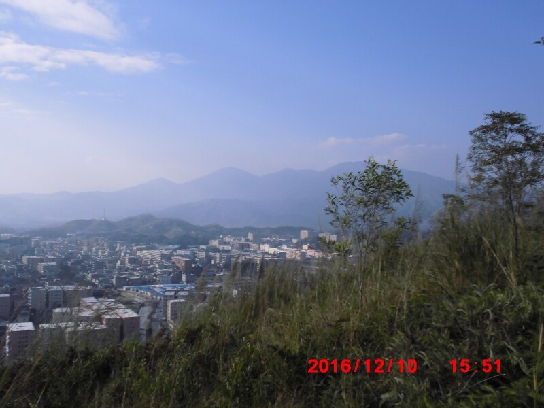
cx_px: 272
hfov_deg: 55.4
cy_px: 204
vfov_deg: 42.9
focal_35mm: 33
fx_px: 519
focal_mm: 6
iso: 64
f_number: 9
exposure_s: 1/200
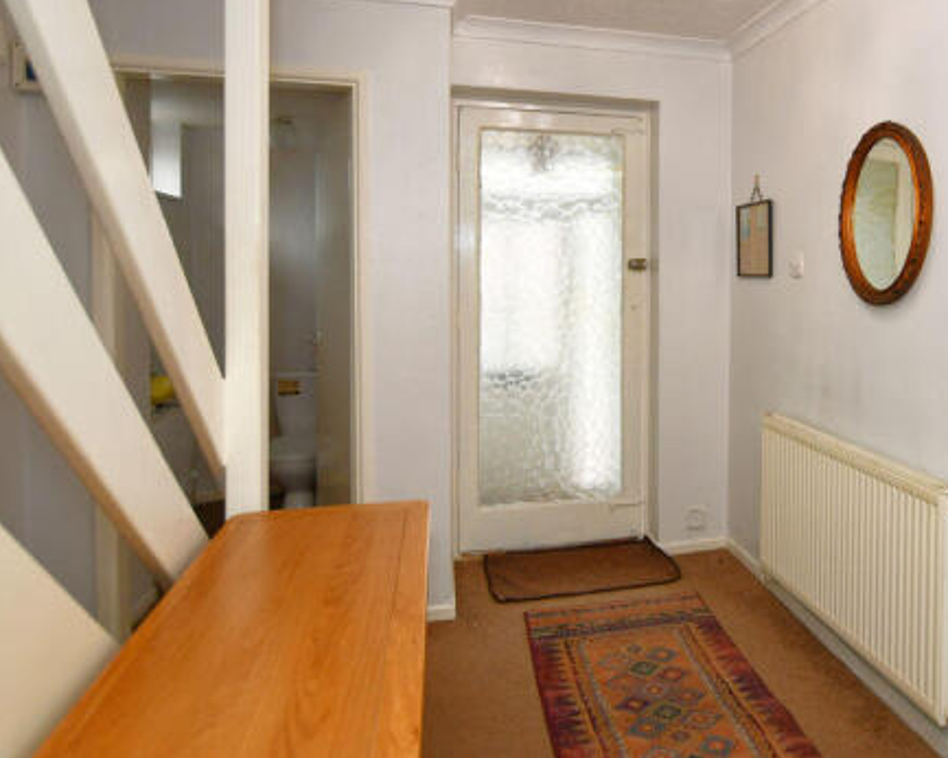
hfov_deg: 61.4
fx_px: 757
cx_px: 680
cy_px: 282
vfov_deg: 52.5
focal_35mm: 27
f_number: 4
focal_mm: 13
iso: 500
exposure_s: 1/60
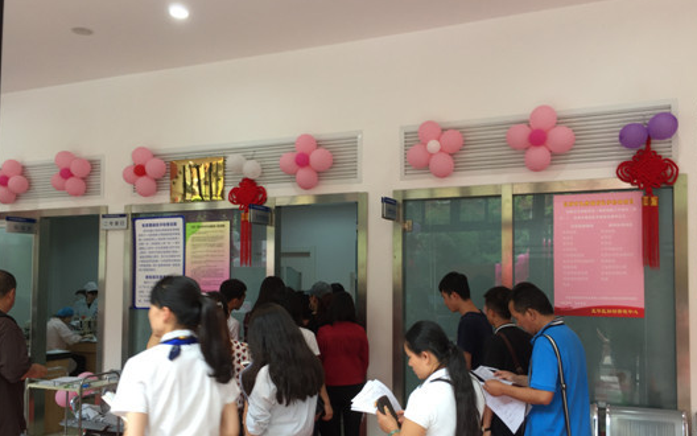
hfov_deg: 59.6
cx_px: 358
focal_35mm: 32
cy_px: 254
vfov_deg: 39.3
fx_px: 608
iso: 32
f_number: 2.2
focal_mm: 4.15
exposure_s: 1/50
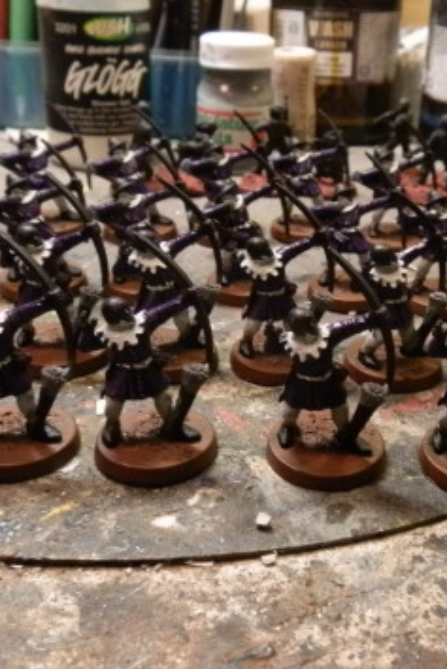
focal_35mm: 44
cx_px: 307
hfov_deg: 30.3
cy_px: 305
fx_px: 819
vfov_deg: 44.4
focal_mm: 5
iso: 400
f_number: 3.1
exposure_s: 1/50
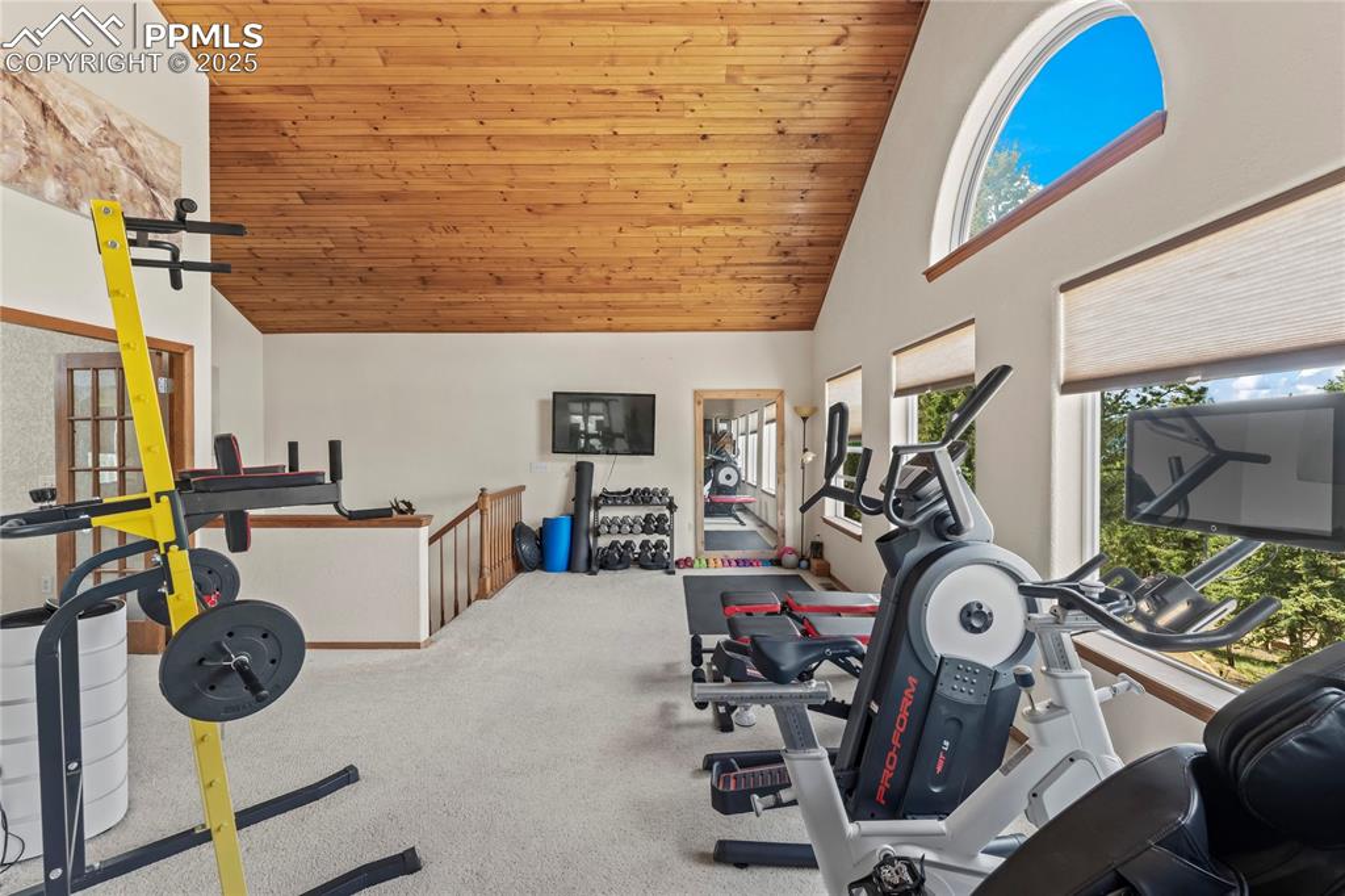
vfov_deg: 78.0
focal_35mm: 15
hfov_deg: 101.2
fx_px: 553
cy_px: 448
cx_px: 672
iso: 800
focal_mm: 14.8
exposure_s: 1/2.5
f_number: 13
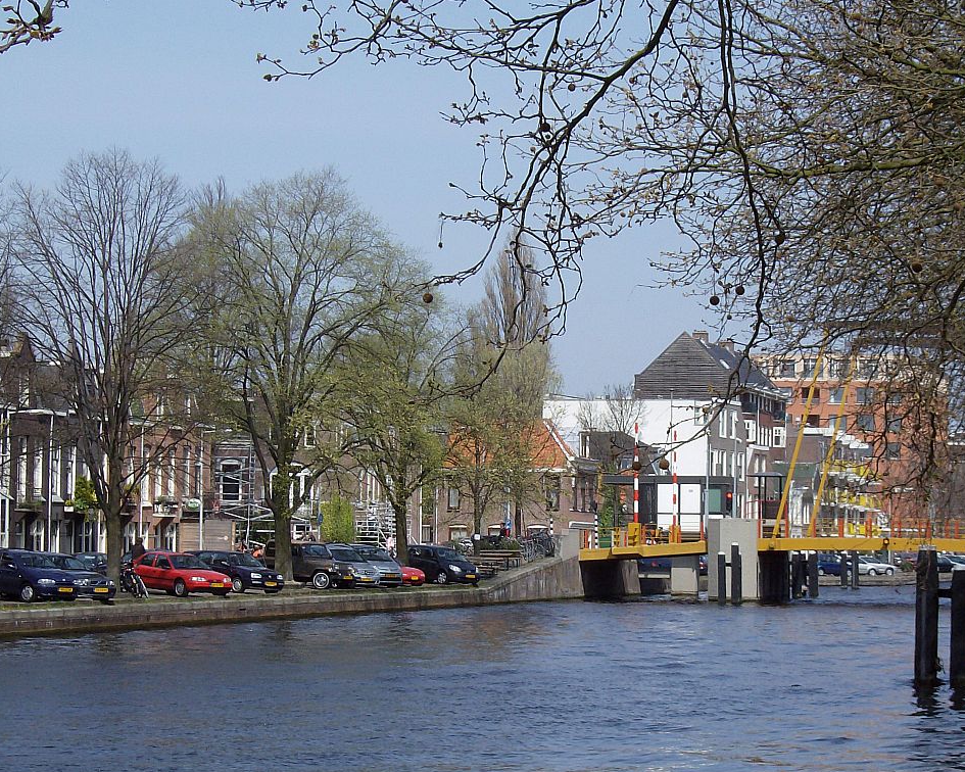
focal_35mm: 114
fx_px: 3256
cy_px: 389
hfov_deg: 16.9
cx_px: 471
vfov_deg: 13.5
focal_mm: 18
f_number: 7.8
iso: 100
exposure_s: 1/317
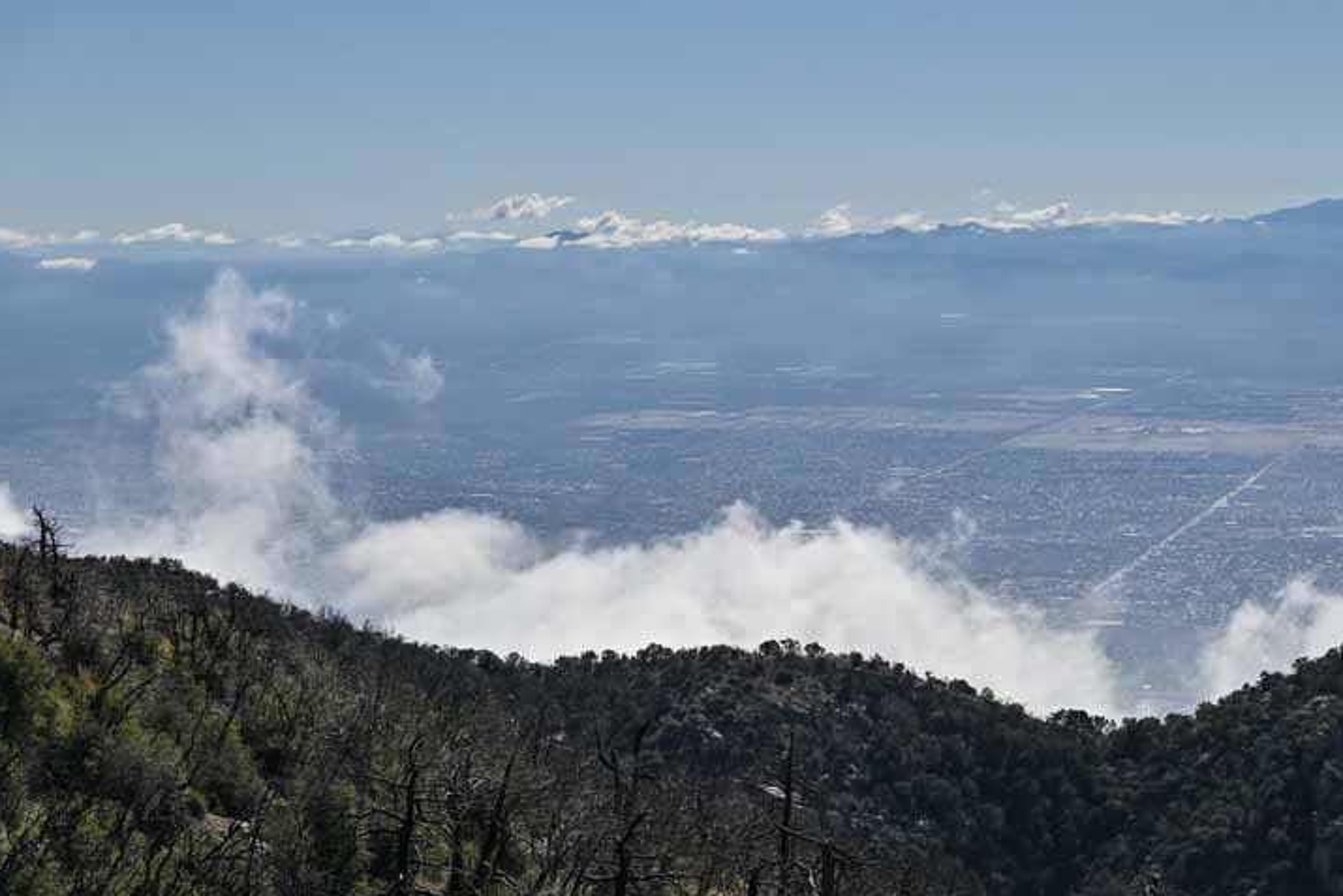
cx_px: 746
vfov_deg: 13.3
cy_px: 440
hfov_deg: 19.8
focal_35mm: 103
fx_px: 3843
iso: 100
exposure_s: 1/2000
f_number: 7.1
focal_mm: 92
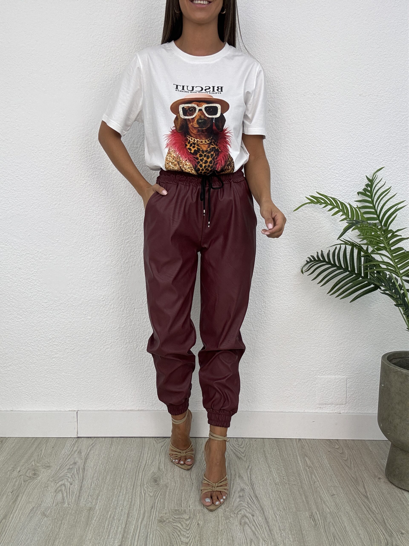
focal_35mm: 30
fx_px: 473
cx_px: 204
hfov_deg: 46.8
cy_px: 273
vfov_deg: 60.0
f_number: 1.9
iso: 40
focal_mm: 2.69
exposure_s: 1/100
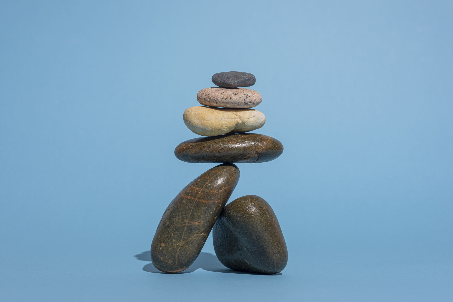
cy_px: 151
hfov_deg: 33.4
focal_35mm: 60
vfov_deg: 22.6
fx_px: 755
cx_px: 226
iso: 64
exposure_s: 1/160
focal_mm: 60
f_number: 11
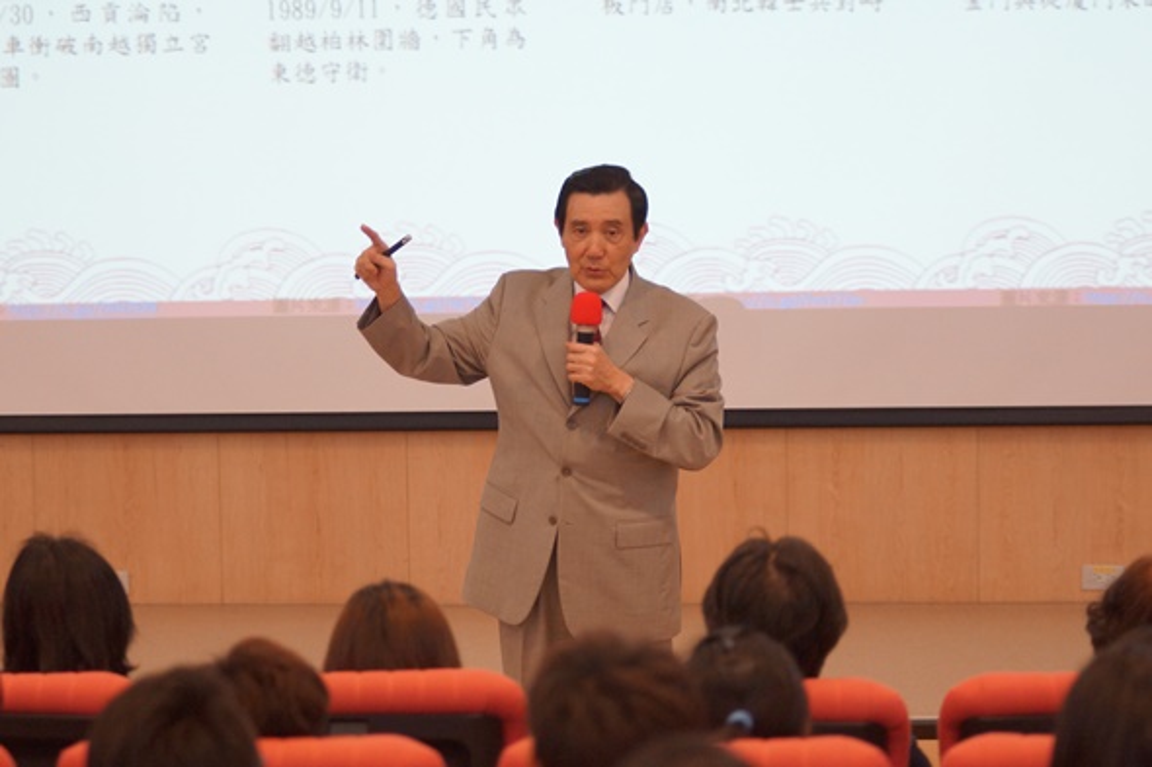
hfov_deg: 15.2
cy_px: 384
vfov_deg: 10.2
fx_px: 4319
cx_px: 576
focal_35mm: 135
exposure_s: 1/250
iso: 1600
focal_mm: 90
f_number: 2.8
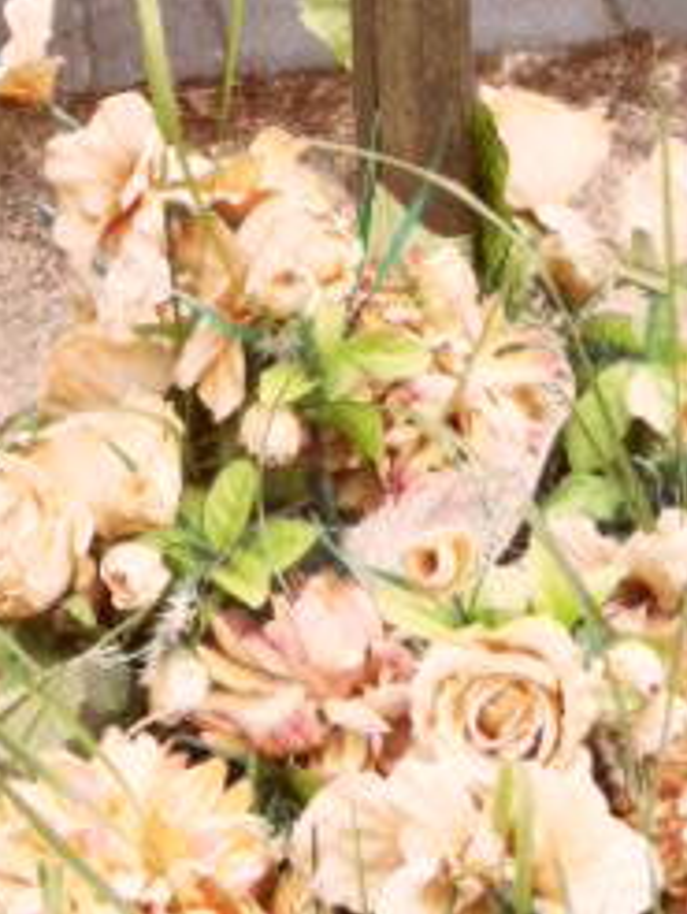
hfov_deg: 11.2
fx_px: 3513
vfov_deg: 14.2
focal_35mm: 133
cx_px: 394
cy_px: -301
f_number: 3.4
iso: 80
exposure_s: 1/250
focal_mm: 5.3
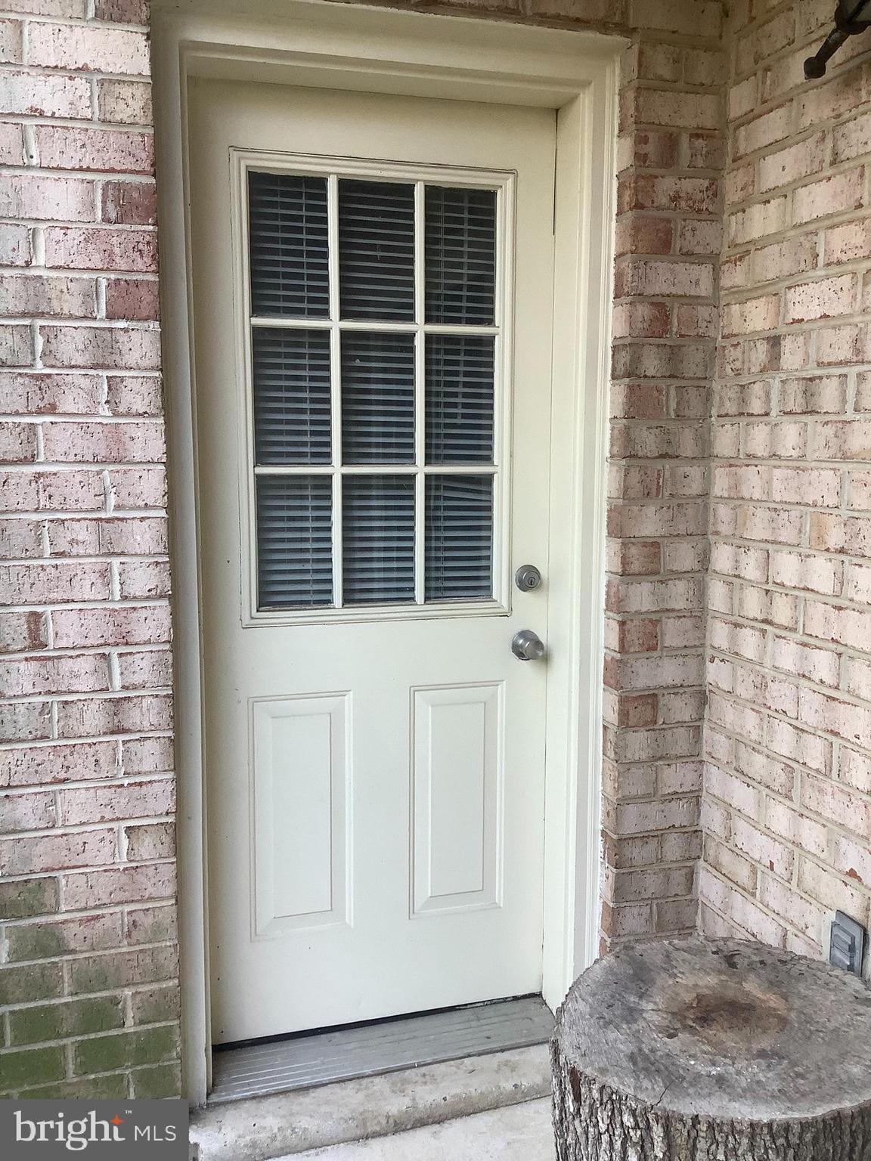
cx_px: 436
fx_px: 1040
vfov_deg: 58.4
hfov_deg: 45.4
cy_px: 580
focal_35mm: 31
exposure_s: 1/120
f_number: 2.4
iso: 64
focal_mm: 3.3
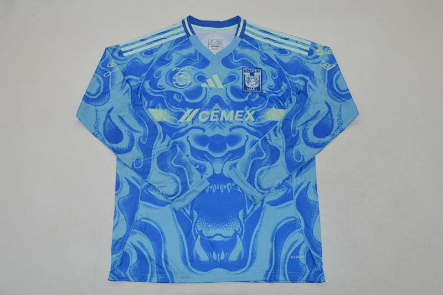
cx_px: 222
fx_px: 387
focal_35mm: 32
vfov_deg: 41.6
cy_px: 148
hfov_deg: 59.5
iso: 400
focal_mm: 21
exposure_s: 1/200
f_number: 10
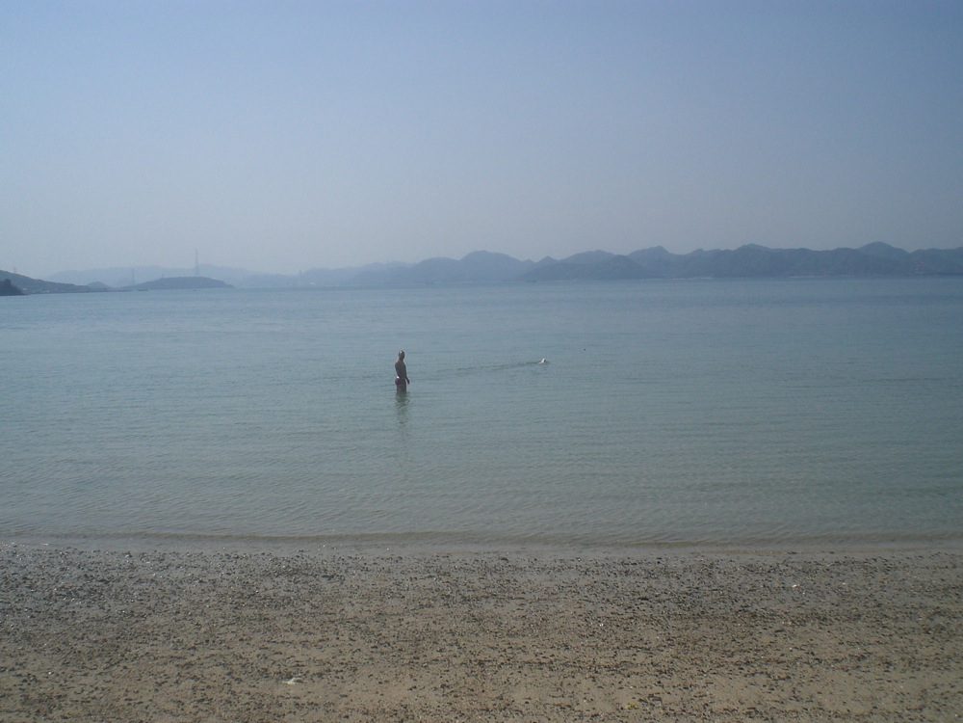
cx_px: 482
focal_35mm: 38
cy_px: 362
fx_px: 1057
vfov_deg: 37.7
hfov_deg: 49.0
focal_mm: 6.3
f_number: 4.4
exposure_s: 1/1000
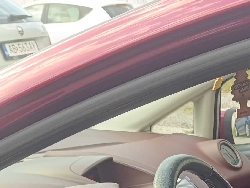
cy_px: 328
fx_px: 650
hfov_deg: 19.6
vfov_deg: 14.6
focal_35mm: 90
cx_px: 349
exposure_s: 1/102
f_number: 1.88
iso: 65
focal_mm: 5.59
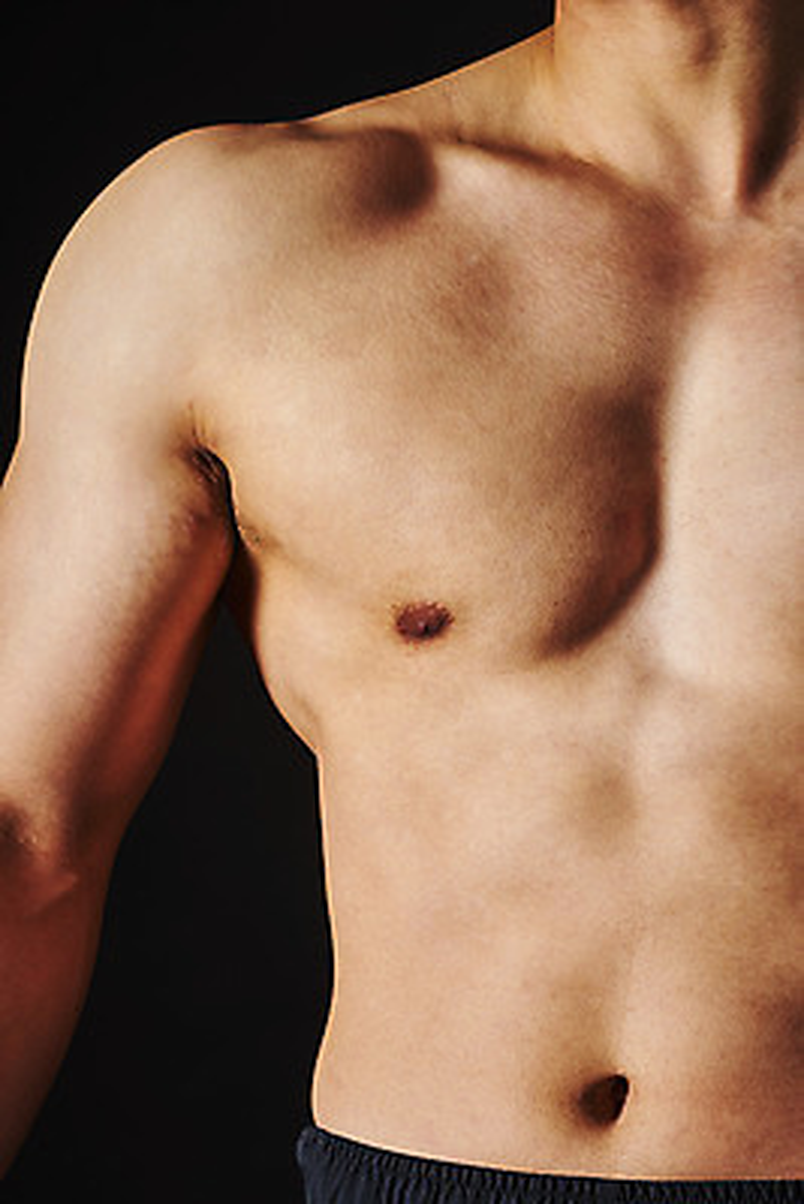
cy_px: 602
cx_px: 402
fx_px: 3514
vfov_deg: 19.4
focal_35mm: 105
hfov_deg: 13.1
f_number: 22
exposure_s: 1/125
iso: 100
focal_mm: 105
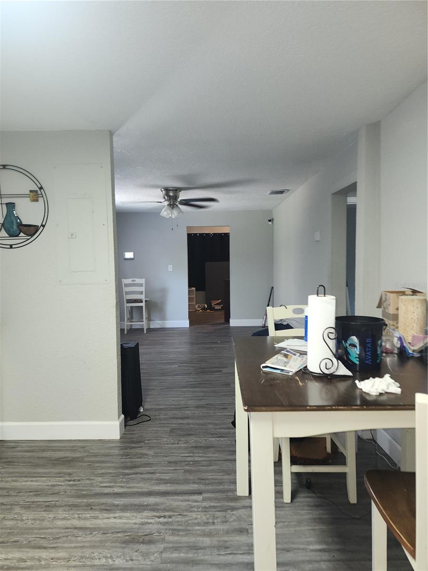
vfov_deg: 73.9
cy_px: 286
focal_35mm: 23
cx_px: 214
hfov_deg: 58.9
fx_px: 379
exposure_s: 1/30
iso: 100
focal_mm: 6.4
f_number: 1.8
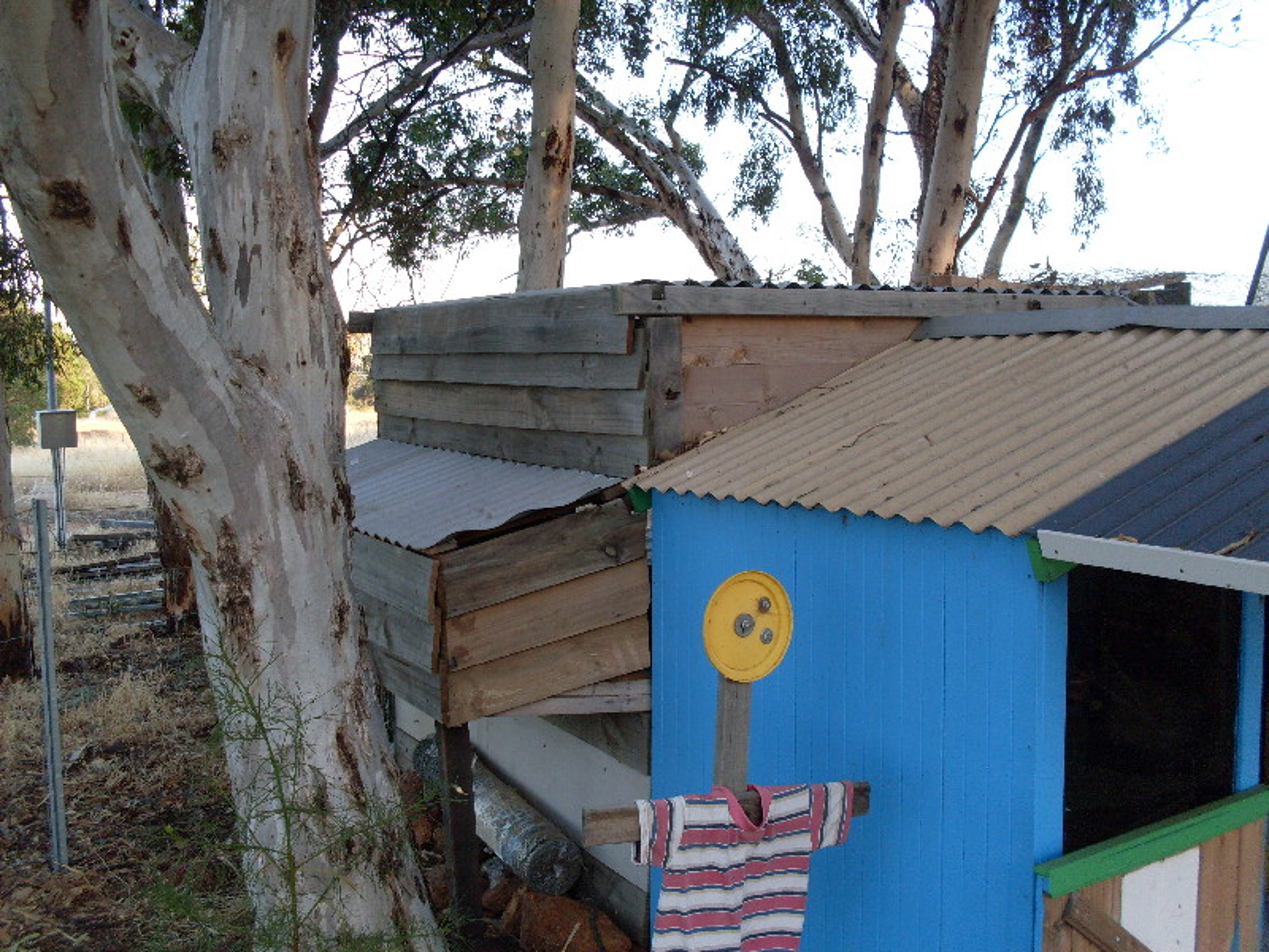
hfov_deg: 49.0
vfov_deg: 37.7
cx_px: 634
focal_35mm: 38
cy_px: 476
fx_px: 1393
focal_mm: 6.3
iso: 80
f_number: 2.8
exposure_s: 1/125
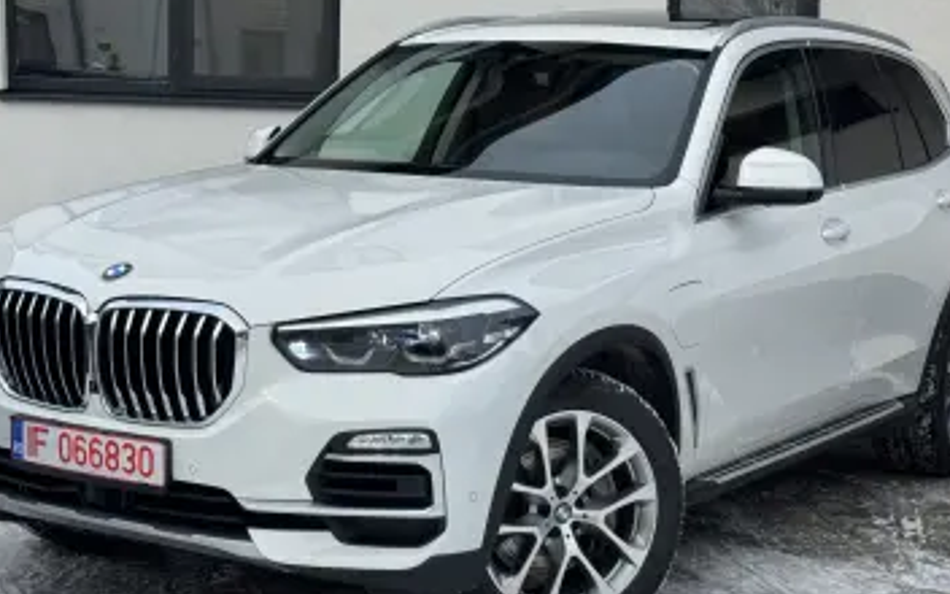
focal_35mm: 52
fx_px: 1346
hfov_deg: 38.9
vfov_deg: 24.8
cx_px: 472
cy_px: 338
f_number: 1.78
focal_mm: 6.76
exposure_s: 1/2611
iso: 64
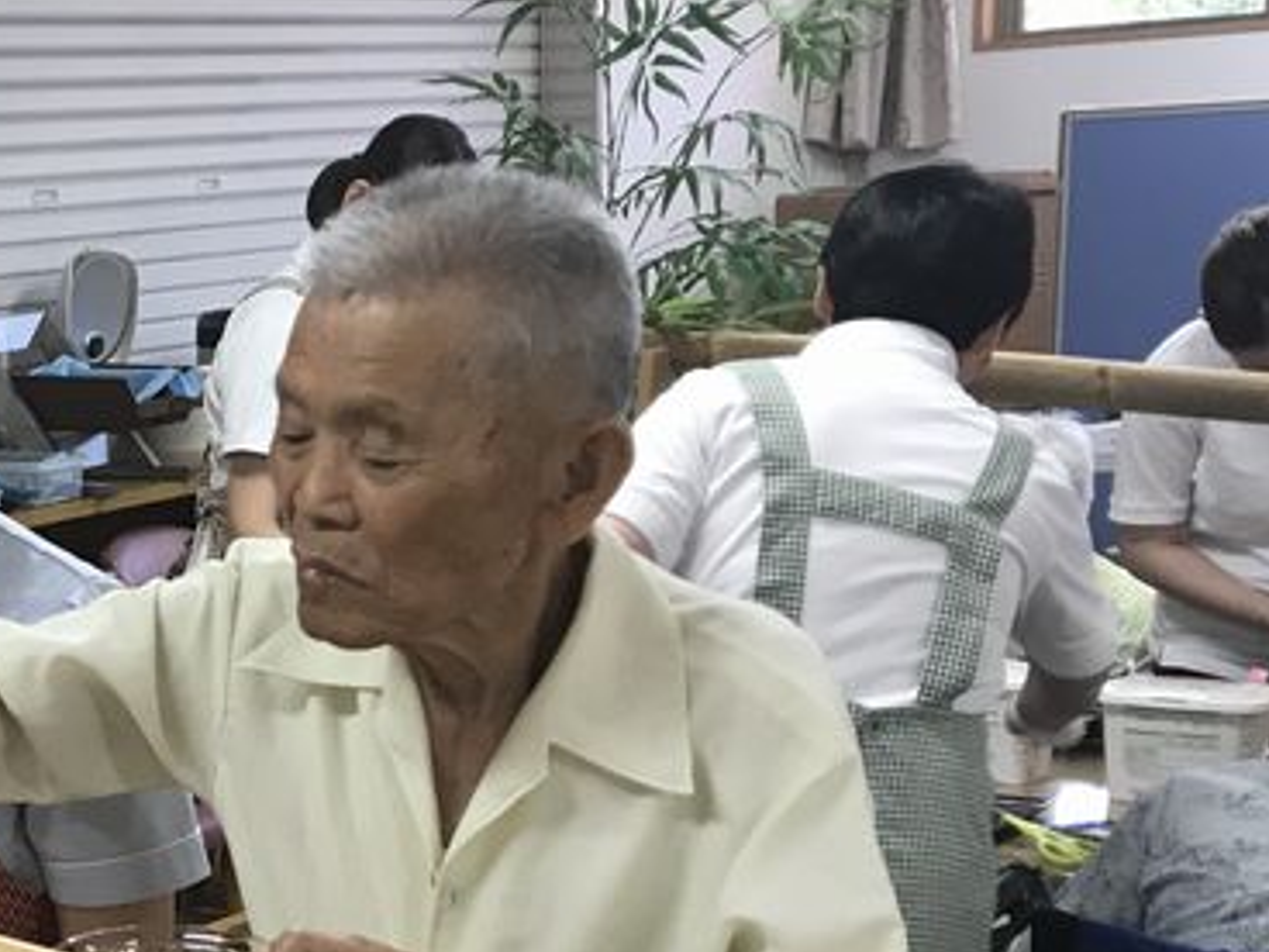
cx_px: -310
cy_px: 817
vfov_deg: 19.1
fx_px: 2786
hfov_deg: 23.2
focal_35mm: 76
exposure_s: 1/30
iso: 25
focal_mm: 3.99
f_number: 1.8
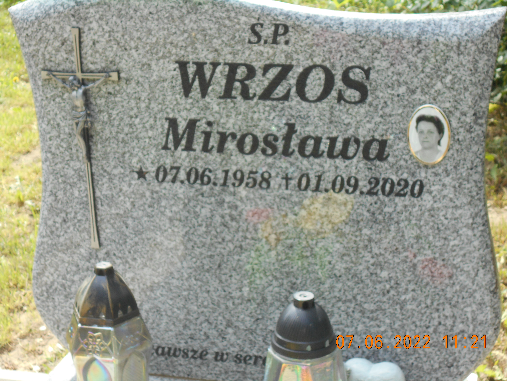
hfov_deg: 22.8
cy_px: 190
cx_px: 254
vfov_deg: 17.2
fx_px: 1260
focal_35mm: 86
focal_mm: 15.4
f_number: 6.3
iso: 160
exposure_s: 1/125
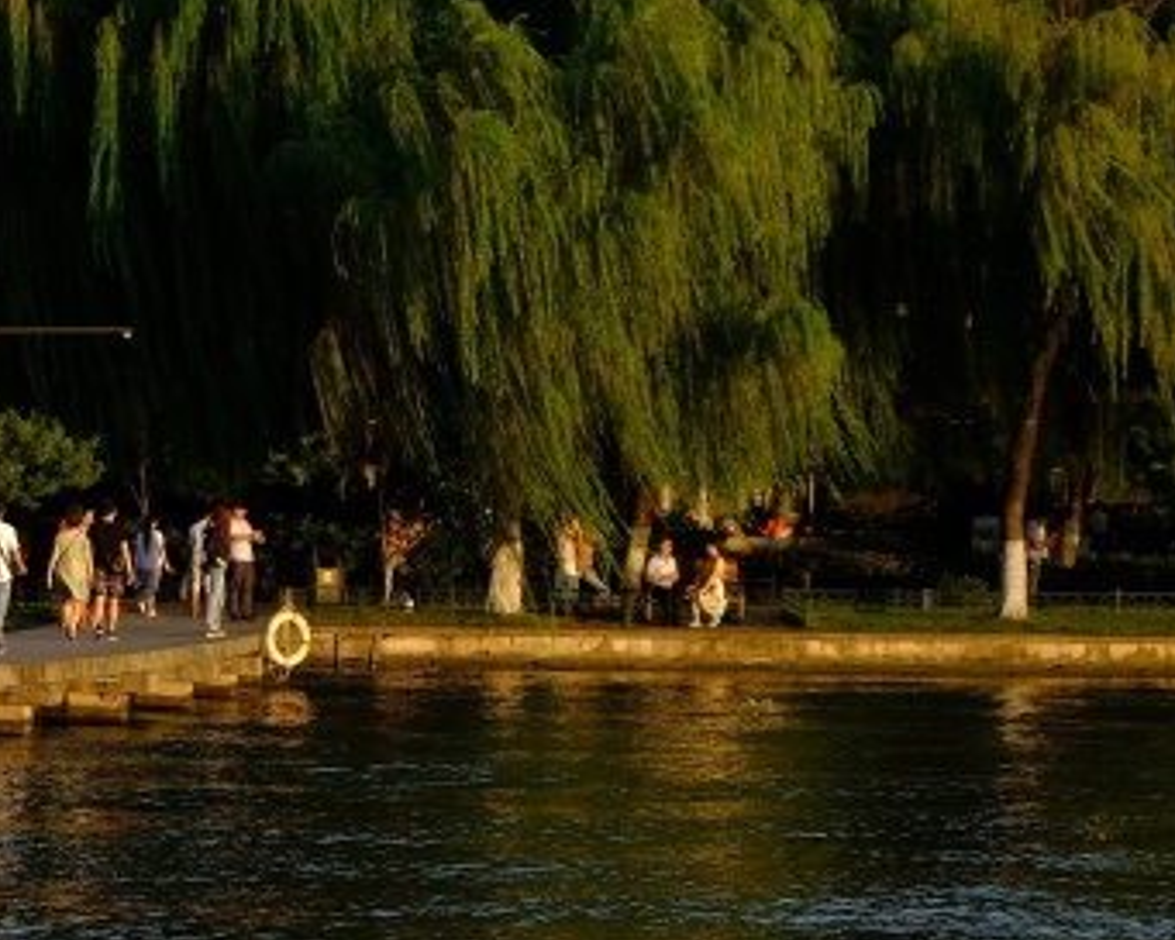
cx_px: -276
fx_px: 4592
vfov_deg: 11.7
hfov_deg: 14.1
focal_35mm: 132
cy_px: 623
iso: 100
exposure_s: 1/120
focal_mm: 26.5
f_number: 6.4
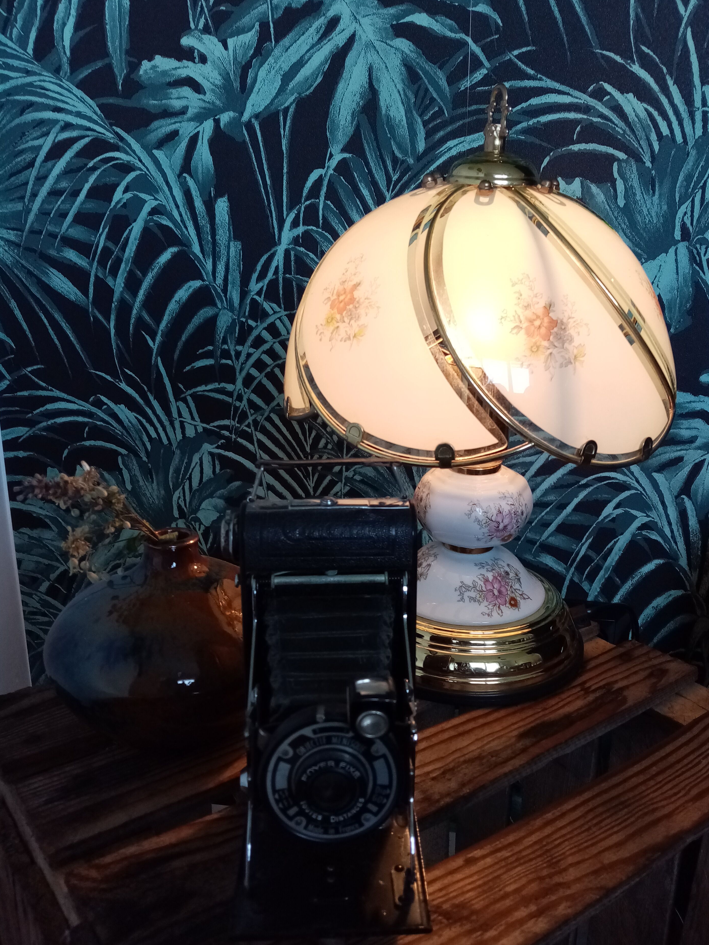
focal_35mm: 29
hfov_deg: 48.2
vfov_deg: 61.7
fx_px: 792
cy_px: 467
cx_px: 390
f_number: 1.8
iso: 121
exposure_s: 1/33.3
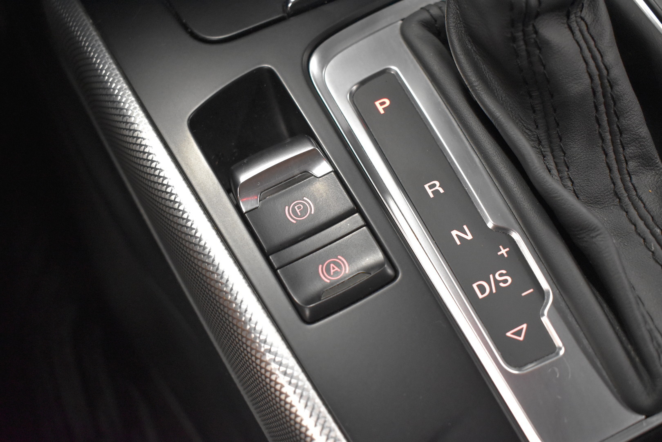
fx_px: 690
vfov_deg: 35.5
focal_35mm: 38
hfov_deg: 51.3
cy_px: 221
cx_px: 331
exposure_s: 1/100
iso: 3200
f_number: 4
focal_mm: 25
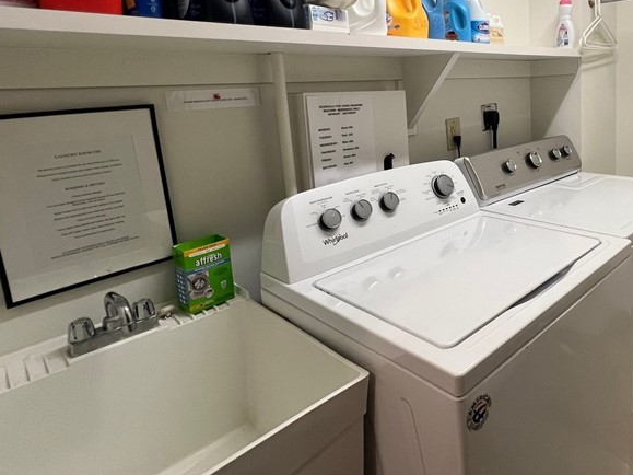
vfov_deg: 57.4
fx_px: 420
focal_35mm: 23
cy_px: 152
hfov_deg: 68.7
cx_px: 481
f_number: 1.8
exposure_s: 1/60
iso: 200
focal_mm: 1.57
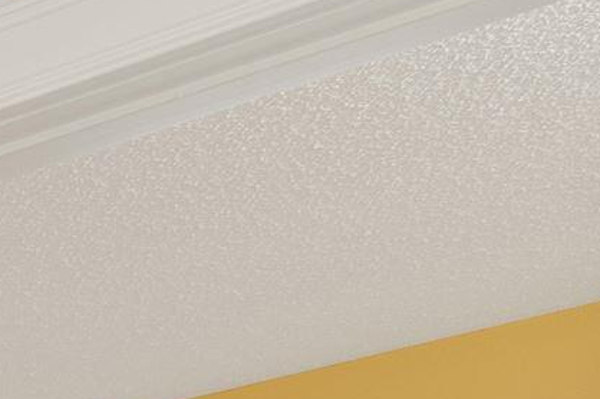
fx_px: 1826
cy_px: 1177
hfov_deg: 9.2
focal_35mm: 110
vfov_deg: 9.7
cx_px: -1583
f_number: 8
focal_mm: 14.9
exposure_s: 1/15
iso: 200
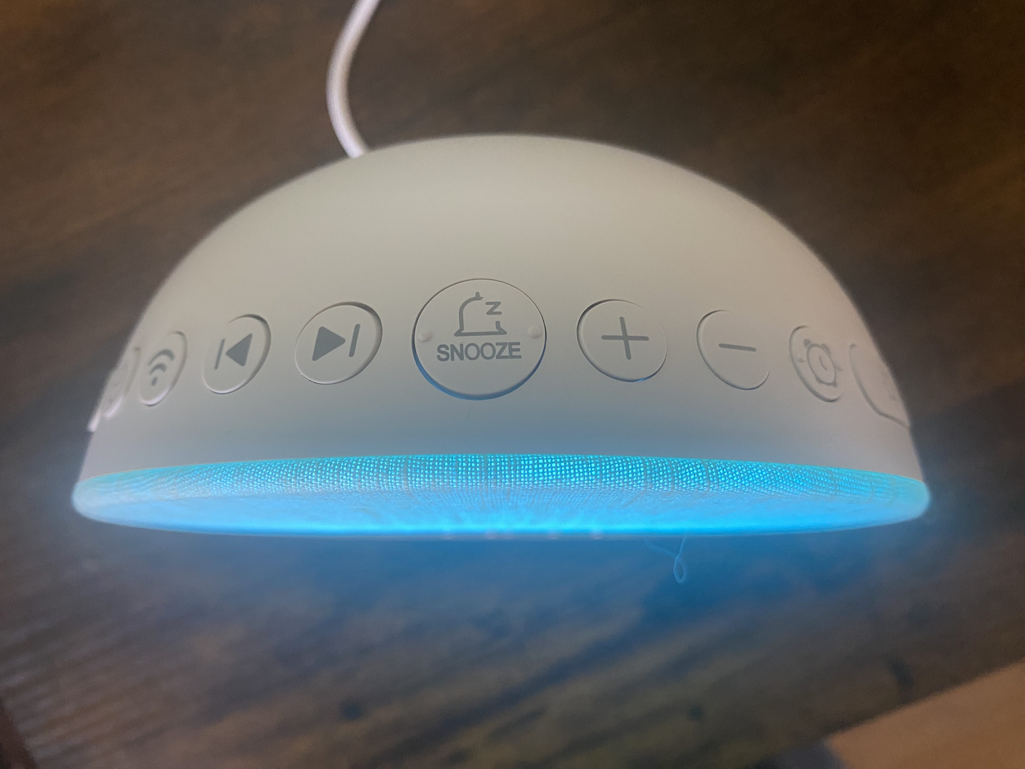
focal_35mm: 25
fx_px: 740
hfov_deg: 69.4
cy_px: 384
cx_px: 512
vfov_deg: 54.9
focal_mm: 4.25
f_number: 1.8
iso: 250
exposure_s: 1/50
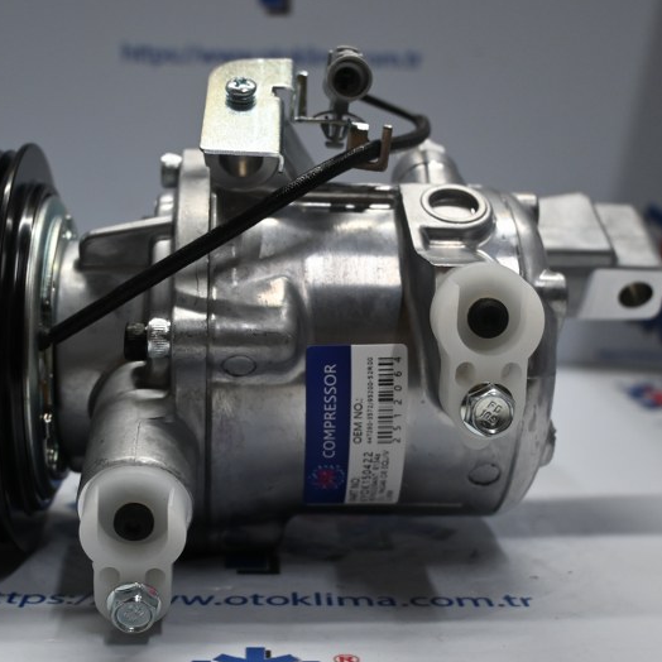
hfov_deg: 34.8
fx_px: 1053
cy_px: 332
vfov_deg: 34.9
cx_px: 267
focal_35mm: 49
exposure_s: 1/125
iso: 720
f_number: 4.2
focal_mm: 25
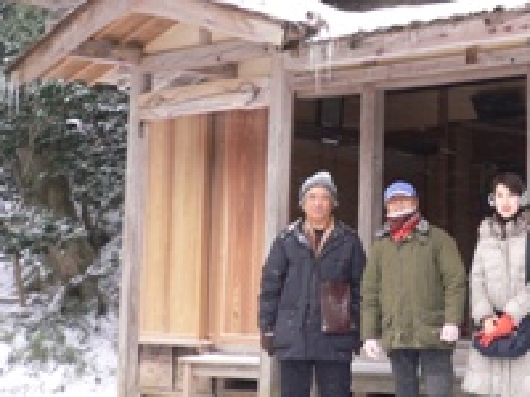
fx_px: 1087
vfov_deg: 20.6
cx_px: 490
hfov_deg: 26.4
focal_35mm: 71
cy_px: 101
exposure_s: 1/80
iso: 80
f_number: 2.8
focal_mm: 5.8
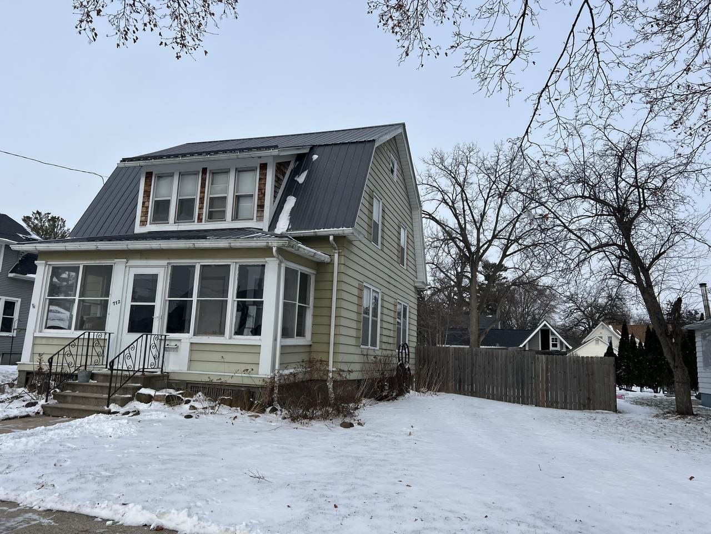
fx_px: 534
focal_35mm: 26
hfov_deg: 67.3
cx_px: 356
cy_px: 267
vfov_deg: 53.1
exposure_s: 1/3571
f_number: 1.5
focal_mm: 5.7
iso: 50
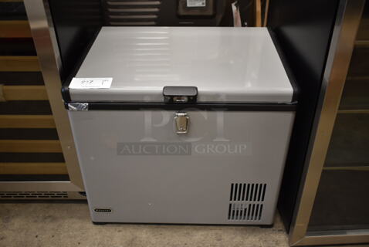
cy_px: 124
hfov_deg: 53.1
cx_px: 184
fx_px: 369
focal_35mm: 36
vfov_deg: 37.0
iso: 640
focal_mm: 24
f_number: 3.8
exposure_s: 1/40
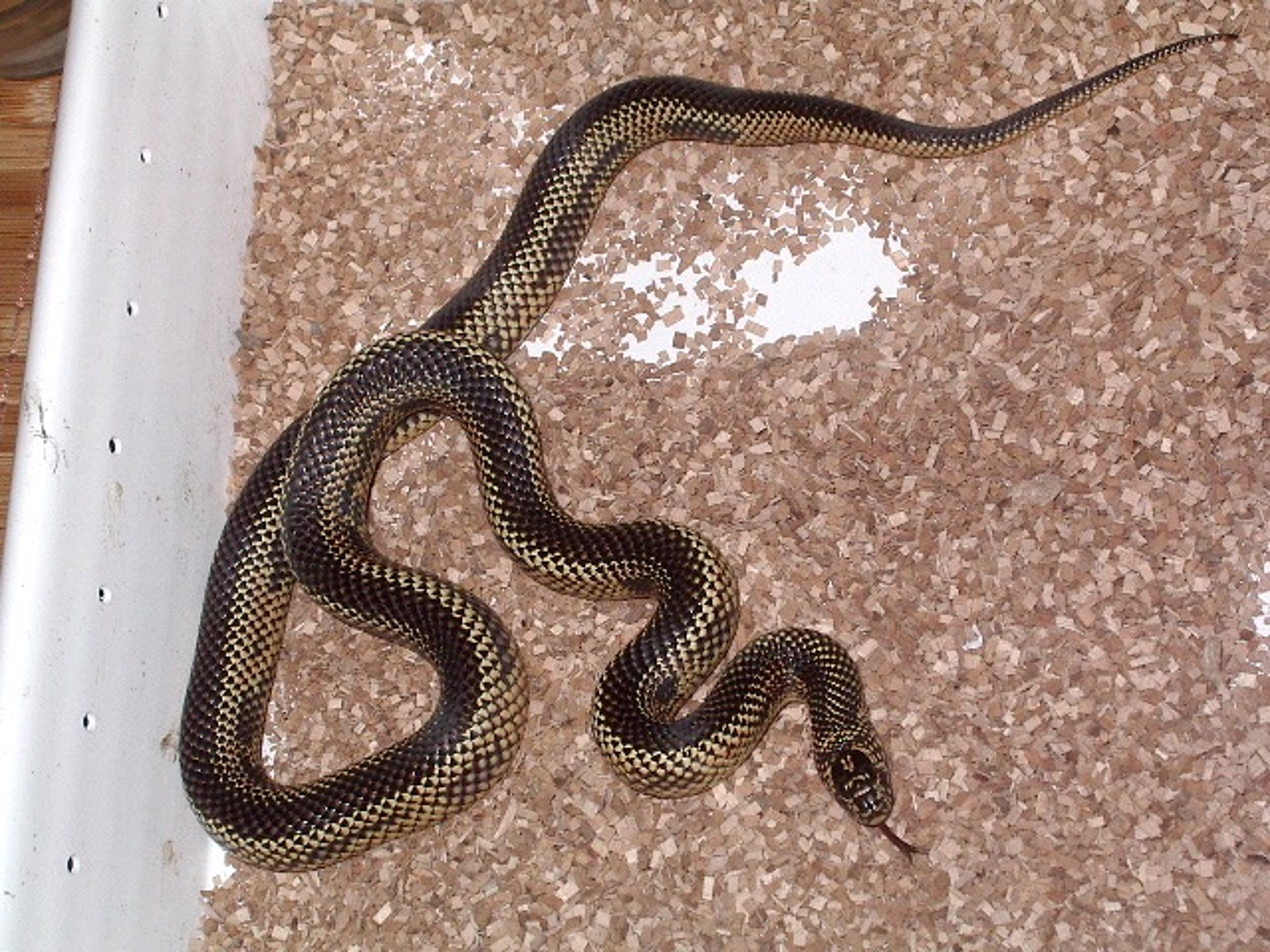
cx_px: 635
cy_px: 476
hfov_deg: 25.7
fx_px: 2788
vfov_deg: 19.4
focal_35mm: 76
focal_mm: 11.5
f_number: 6.9
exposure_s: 1/80
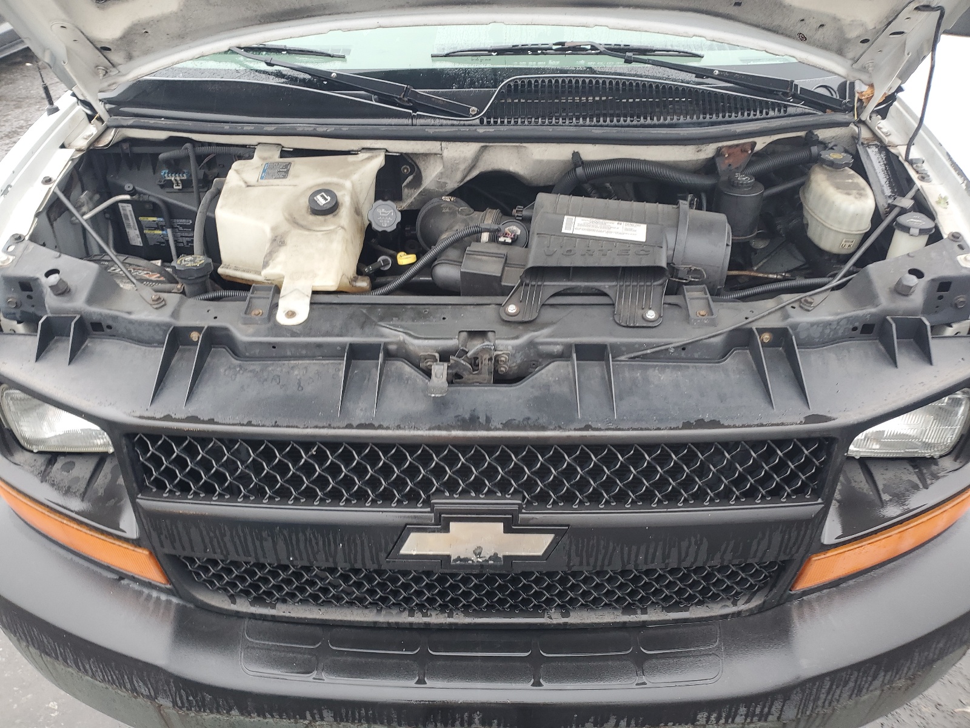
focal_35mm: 26
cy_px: 364
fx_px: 729
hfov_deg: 67.3
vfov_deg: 53.1
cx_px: 485
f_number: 1.5
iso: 51
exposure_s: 1/60.2
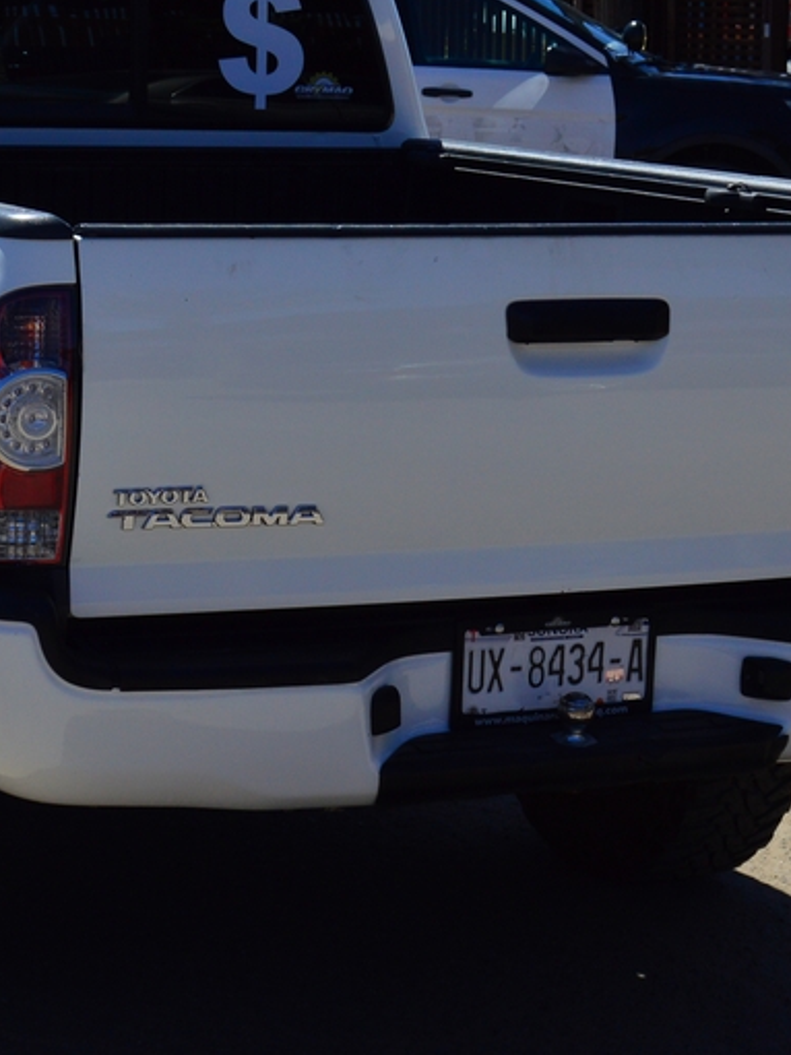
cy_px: 378
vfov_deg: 20.6
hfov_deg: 15.5
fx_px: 2896
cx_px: 290
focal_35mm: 95
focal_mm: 28
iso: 200
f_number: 7.1
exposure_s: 1/1250
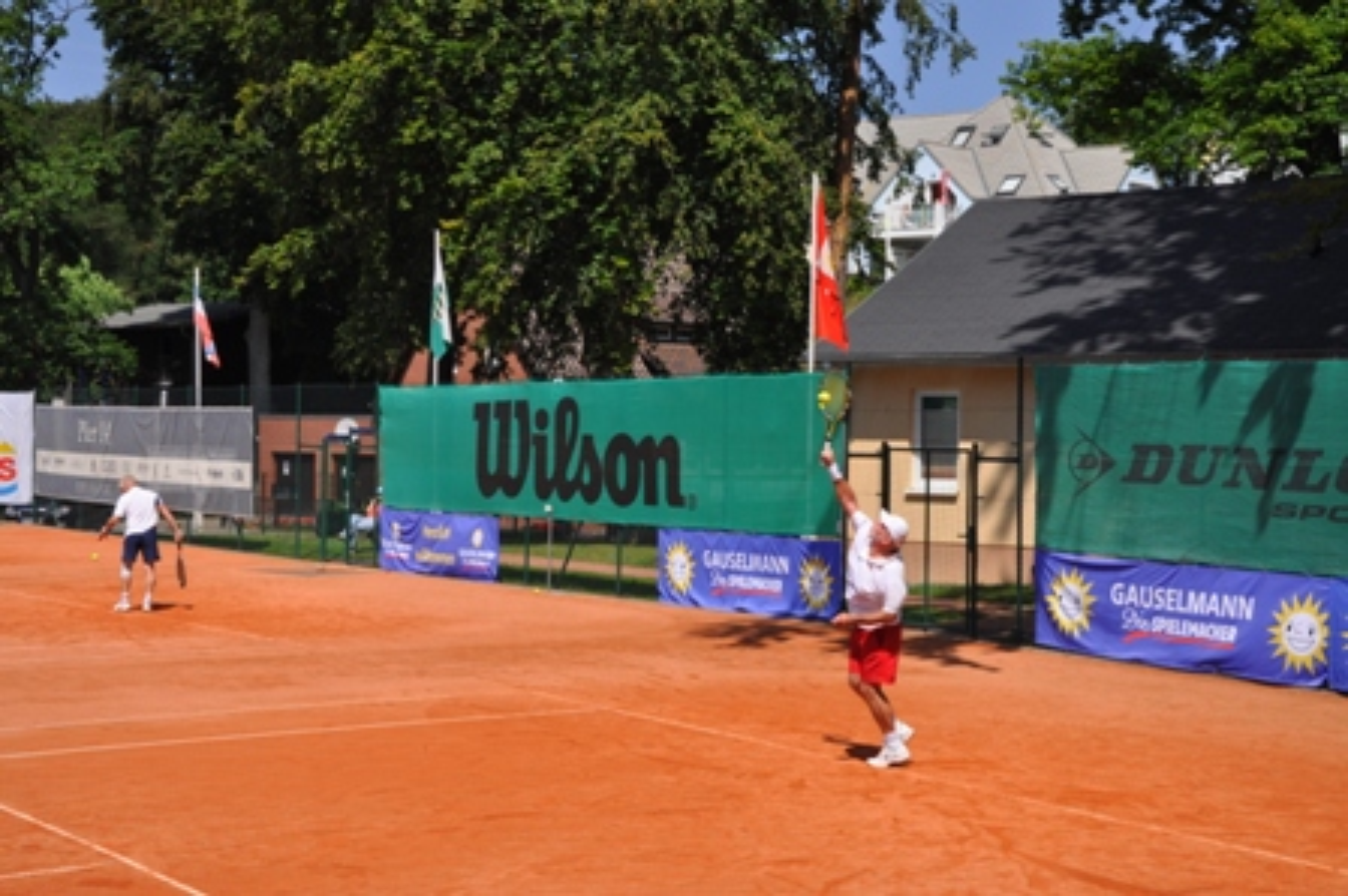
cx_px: 674
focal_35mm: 60
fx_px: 2245
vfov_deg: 22.6
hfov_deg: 33.4
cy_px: 448
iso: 400
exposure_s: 1/2000
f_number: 8
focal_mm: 40
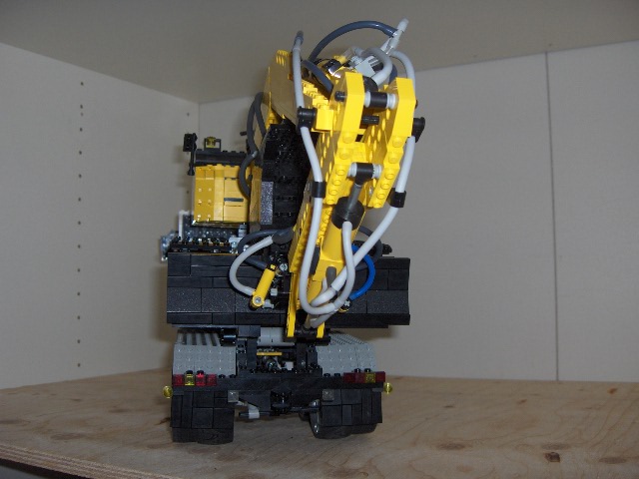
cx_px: 320
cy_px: 240
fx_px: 720
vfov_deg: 36.8
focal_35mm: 39
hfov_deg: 47.9
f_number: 2.8
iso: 100
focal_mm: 8
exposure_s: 1/60
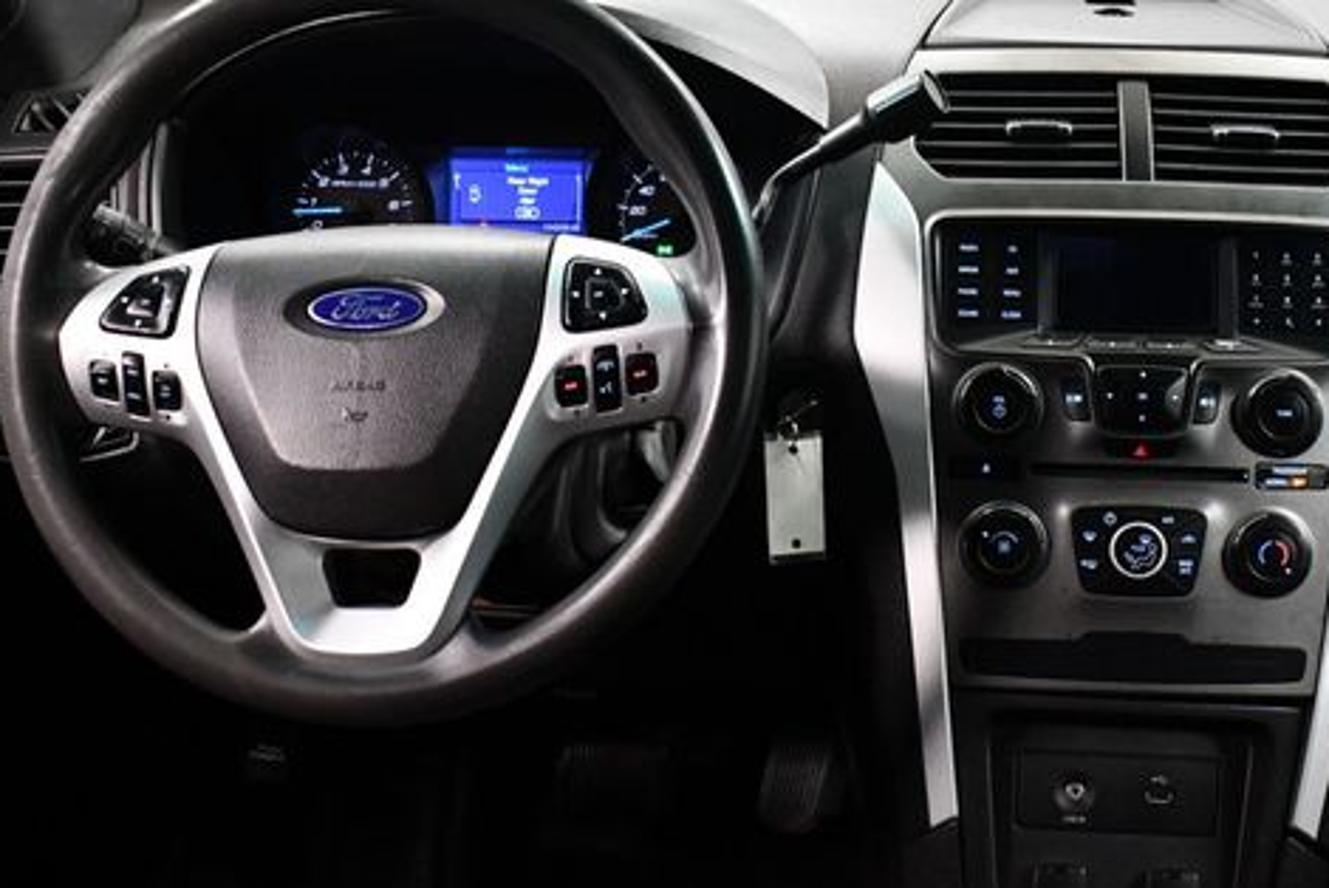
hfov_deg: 40.2
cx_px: 778
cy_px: 379
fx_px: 1810
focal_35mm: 49
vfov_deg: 27.5
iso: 3200
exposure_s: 1/80
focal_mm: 18
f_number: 3.5
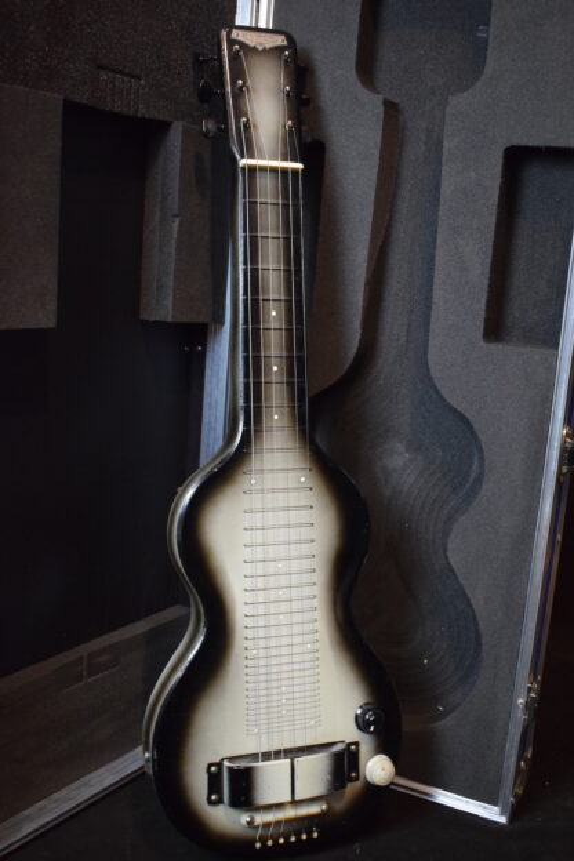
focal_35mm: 39
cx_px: 287
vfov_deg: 49.6
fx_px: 933
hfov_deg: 34.2
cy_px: 430
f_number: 4
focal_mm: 26
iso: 2500
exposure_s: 1/60
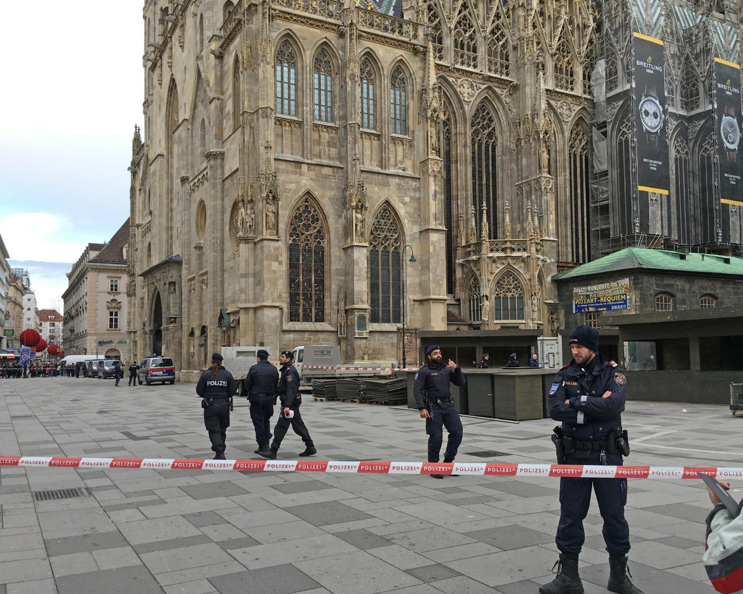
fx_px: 682
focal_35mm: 31
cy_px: 304
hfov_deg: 57.2
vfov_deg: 47.1
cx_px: 384
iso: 25
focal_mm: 4.15
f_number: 2.2
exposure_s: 1/279
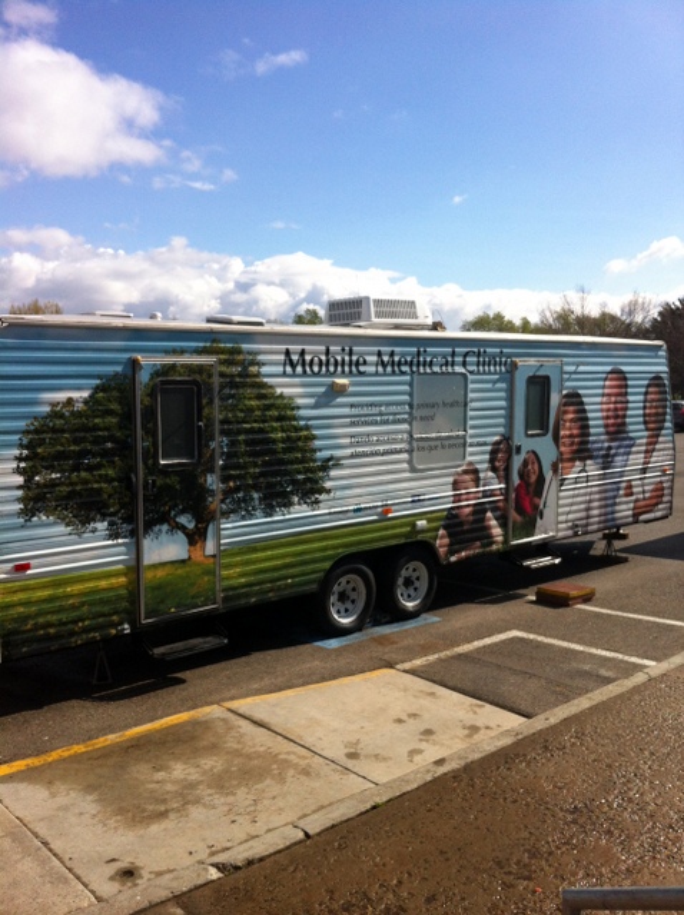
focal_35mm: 35
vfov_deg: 52.7
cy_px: 458
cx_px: 342
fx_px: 925
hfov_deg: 40.6
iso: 80
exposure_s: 1/1885
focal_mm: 3.85
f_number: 2.8
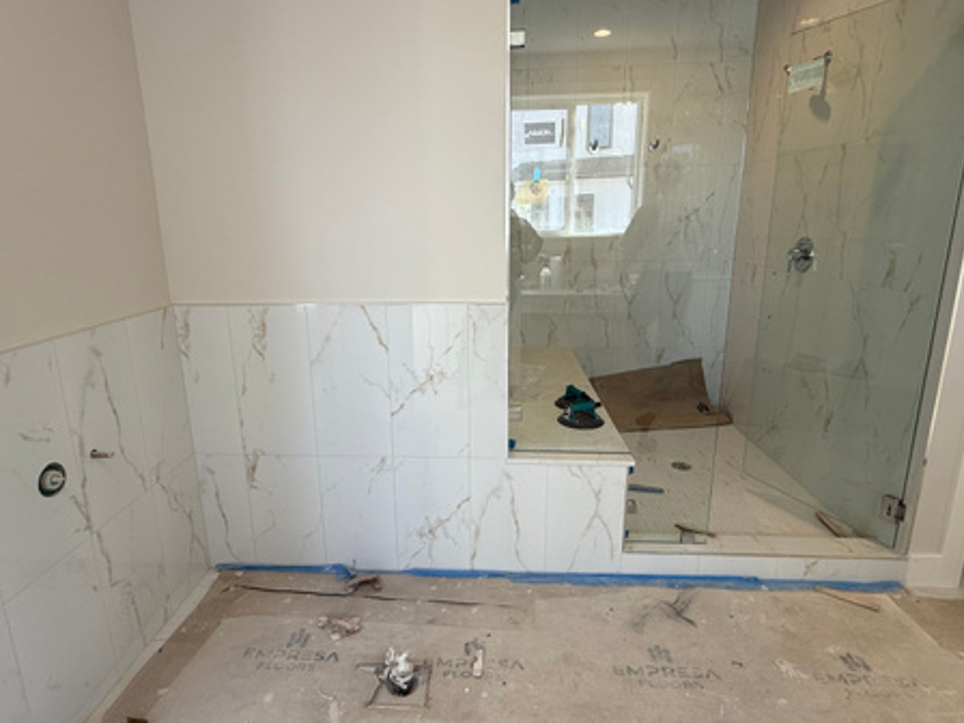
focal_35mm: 20
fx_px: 557
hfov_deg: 81.7
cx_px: 460
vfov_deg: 66.0
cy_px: 349
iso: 64
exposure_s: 1/120
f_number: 2.2
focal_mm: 2.22
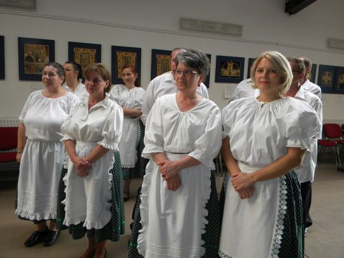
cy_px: 129
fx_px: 278
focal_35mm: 28
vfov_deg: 49.8
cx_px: 172
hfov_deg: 63.4
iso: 247
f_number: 3.5
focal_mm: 5
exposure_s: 1/62.3
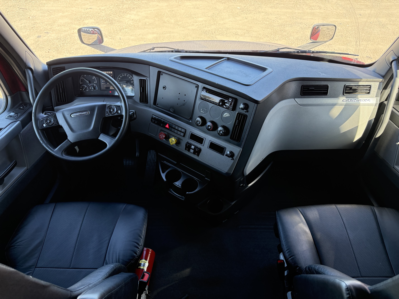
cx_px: 200
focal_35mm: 24
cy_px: 150
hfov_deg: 71.6
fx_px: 277
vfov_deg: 56.8
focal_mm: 6.76
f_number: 1.78
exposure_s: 1/195
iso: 200
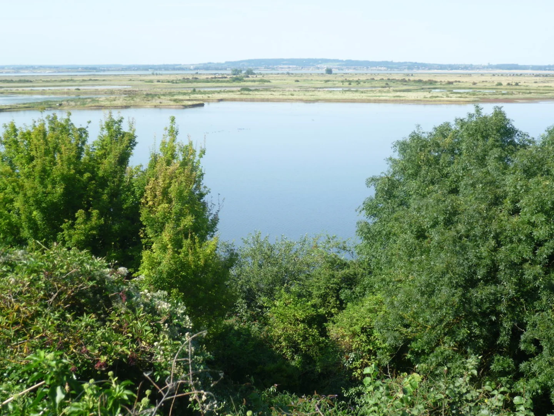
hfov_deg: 30.7
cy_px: 208
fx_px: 1008
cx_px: 277
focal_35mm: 63
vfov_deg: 23.3
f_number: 4.2
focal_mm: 11.2
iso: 80
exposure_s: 1/250
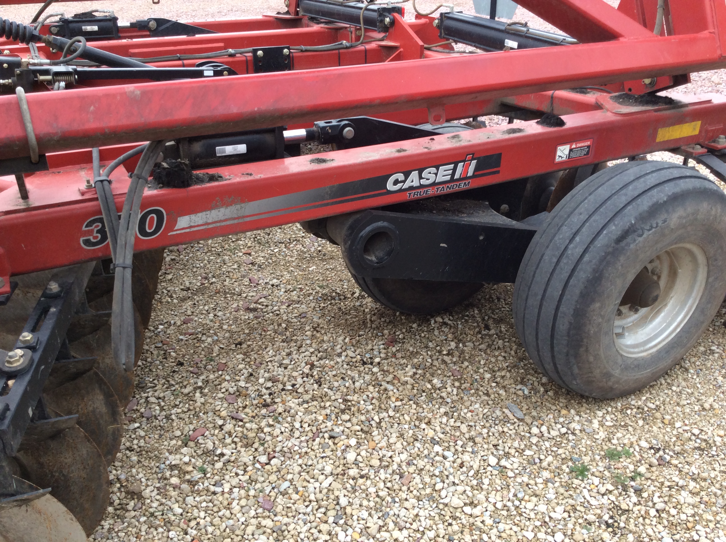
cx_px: 363
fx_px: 670
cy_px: 271
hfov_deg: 56.9
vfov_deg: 44.1
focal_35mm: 32
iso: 32
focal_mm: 3.3
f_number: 2.4
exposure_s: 1/120
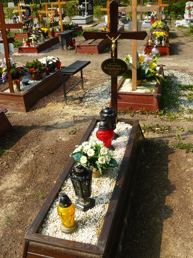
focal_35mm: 36
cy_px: 129
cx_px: 96
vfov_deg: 51.4
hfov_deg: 39.7
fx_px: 268
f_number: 5.6
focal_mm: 6
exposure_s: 1/250
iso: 100
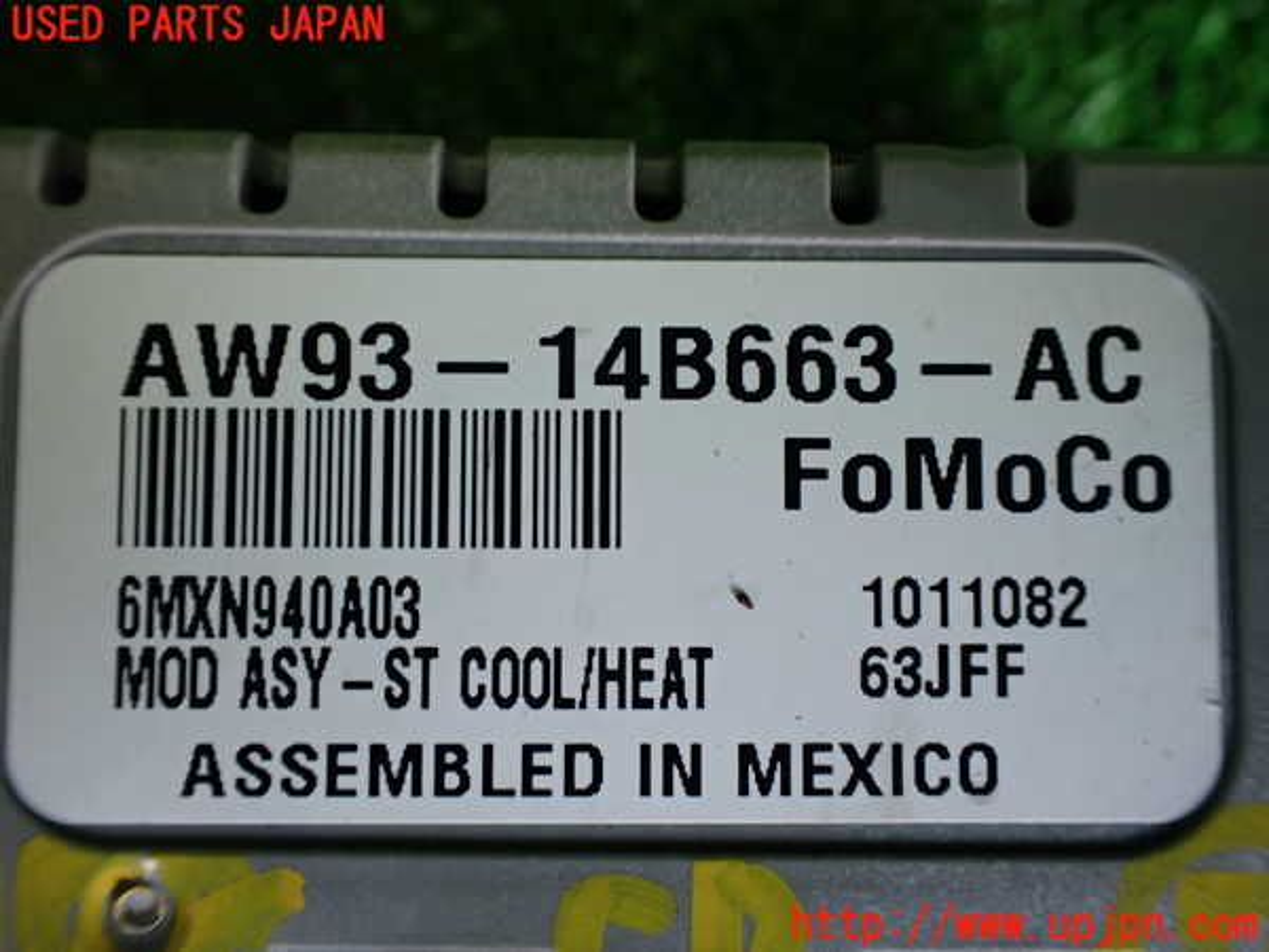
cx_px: 634
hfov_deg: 60.0
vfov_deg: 46.8
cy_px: 476
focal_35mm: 30
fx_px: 1100
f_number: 2.3
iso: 200
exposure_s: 1/125
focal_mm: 5.4
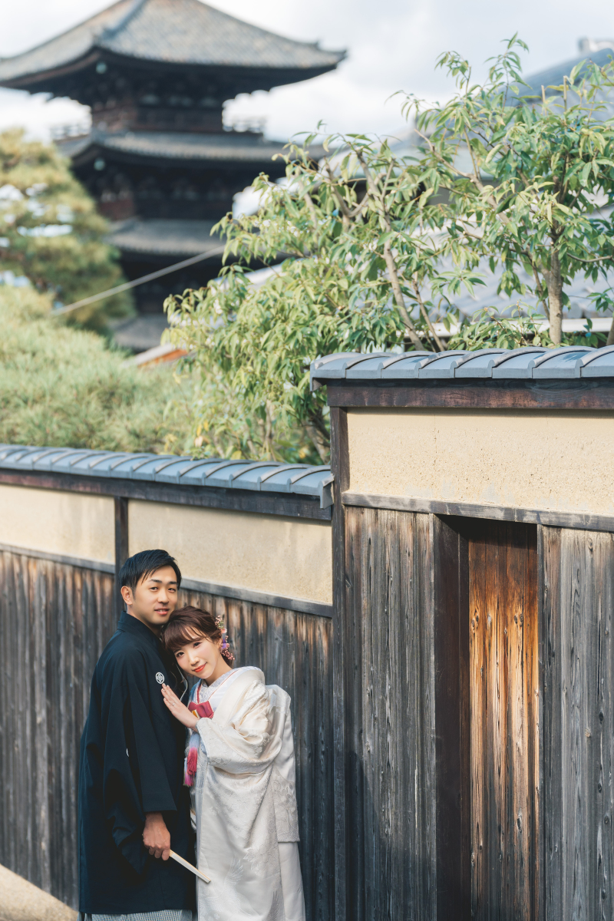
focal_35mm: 100
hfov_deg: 13.7
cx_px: 307
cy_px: 460
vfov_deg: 20.4
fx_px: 2558
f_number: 2.8
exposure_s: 1/1000
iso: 160
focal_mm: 100
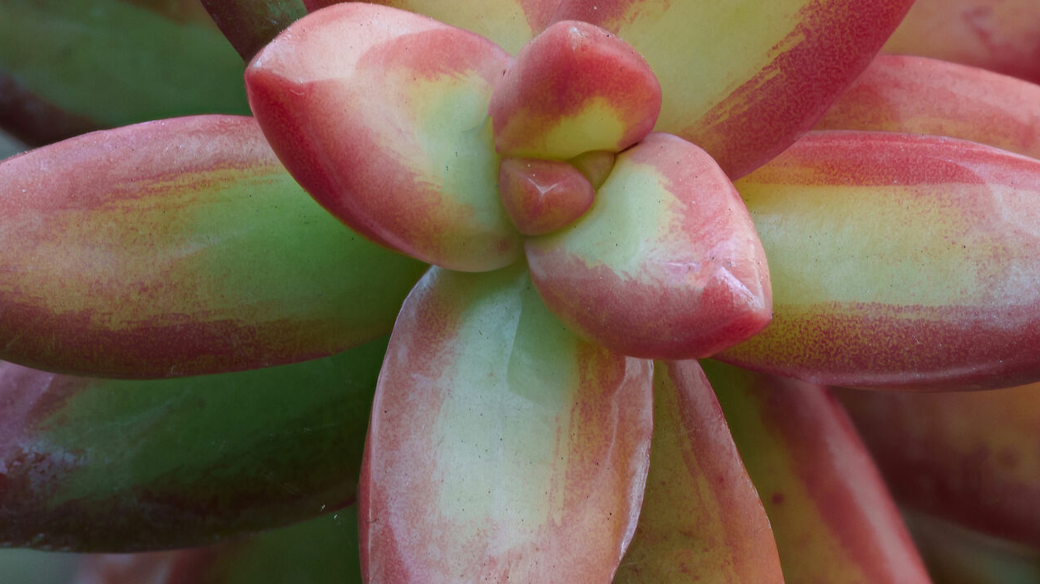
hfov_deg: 10.3
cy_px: 138
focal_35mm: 209
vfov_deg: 5.8
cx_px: 471
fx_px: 5763
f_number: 8
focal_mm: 105
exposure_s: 1/80
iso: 200
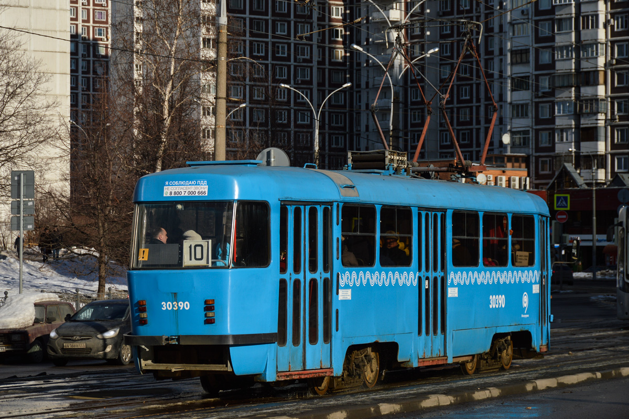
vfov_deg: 10.2
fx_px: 2359
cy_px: 210
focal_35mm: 135
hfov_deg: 15.2
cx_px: 314
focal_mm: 90
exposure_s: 1/1000
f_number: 7.1
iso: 100
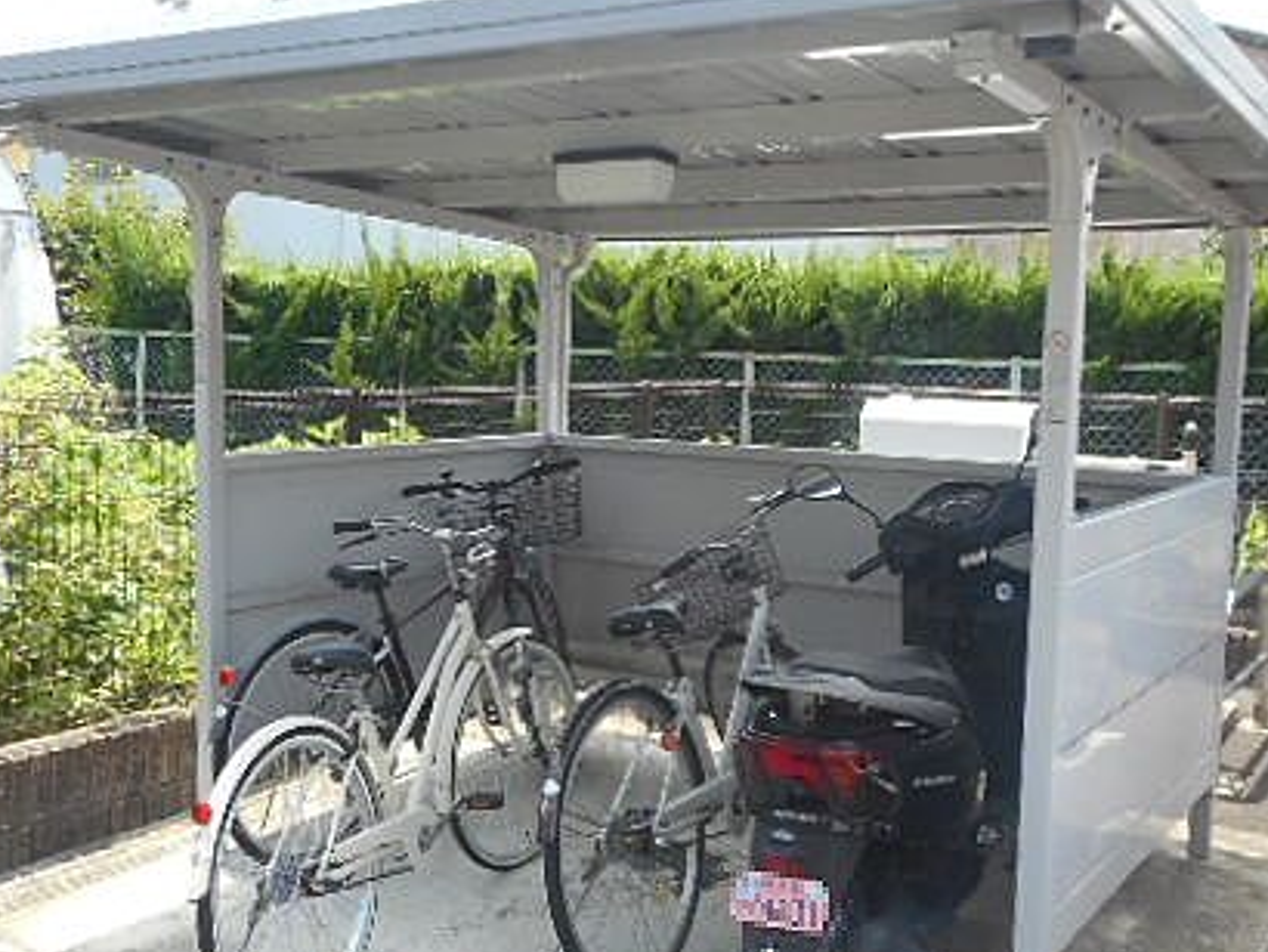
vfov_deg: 36.8
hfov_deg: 47.8
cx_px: 606
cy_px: 504
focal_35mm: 39
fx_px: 1429
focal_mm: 4.5
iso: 80
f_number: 3.7
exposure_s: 1/200
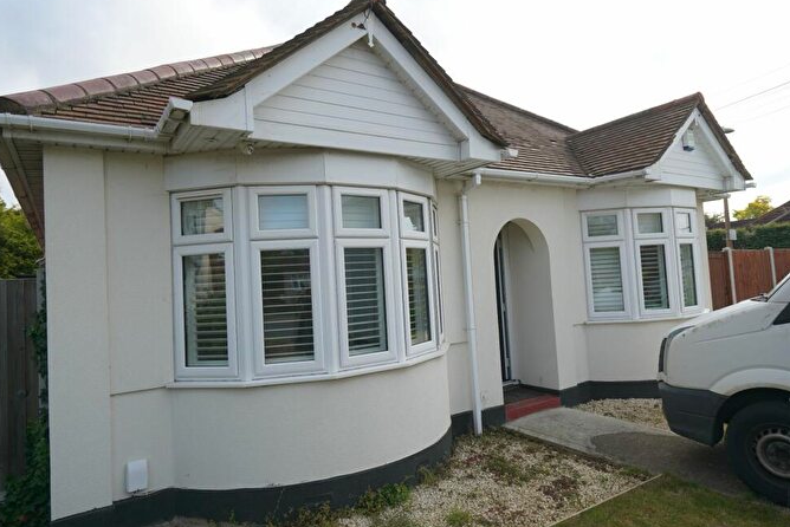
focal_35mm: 22
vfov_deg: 57.3
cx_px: 403
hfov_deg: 78.5
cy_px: 258
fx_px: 483
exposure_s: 1/400
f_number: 5
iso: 100
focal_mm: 21
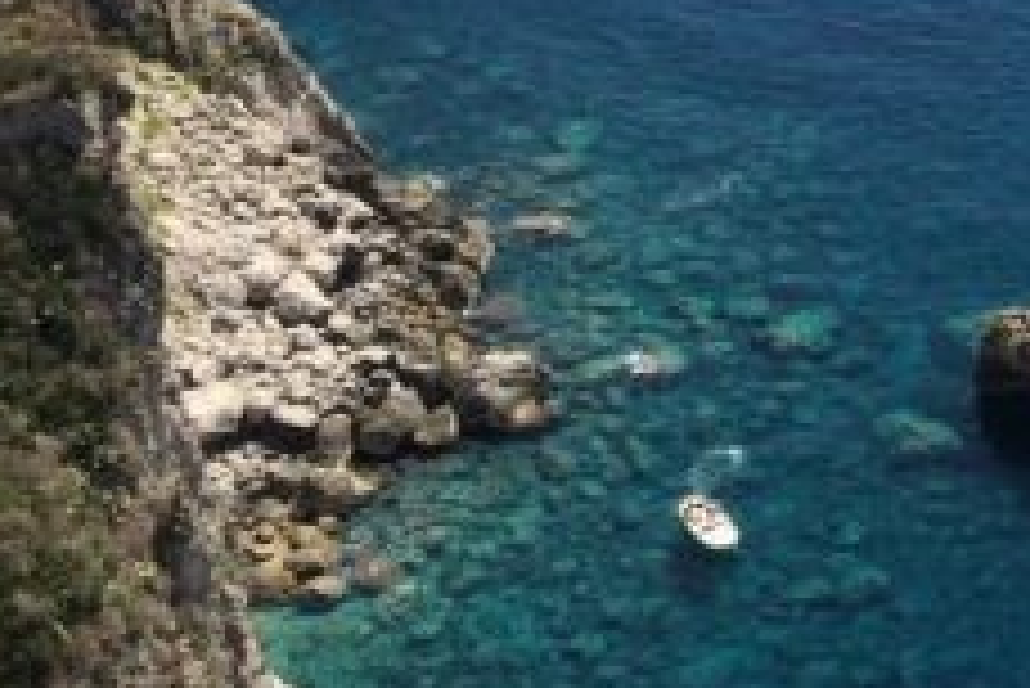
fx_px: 2891
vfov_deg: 13.2
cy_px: -157
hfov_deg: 17.9
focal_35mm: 101
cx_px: 1579
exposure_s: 1/2415
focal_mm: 4.15
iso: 32
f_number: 2.2
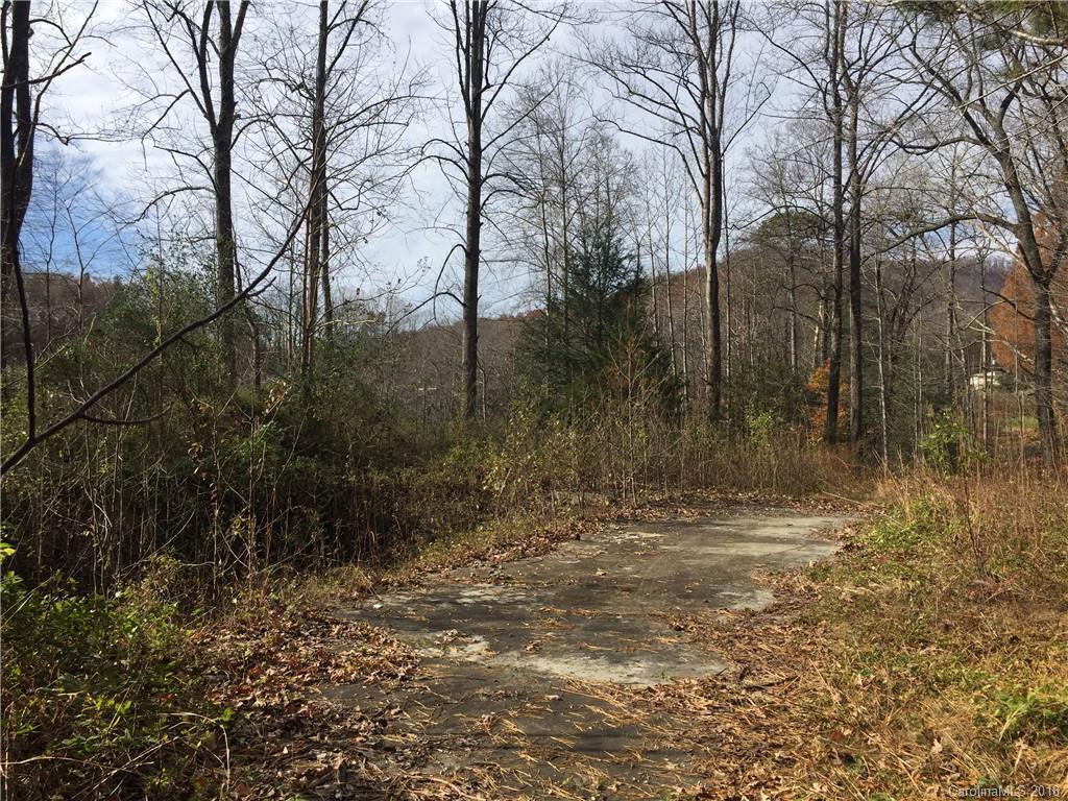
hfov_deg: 61.7
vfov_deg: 48.2
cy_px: 400
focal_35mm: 29
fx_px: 895
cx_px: 534
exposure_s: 1/2475
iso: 32
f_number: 2.2
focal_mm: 4.15
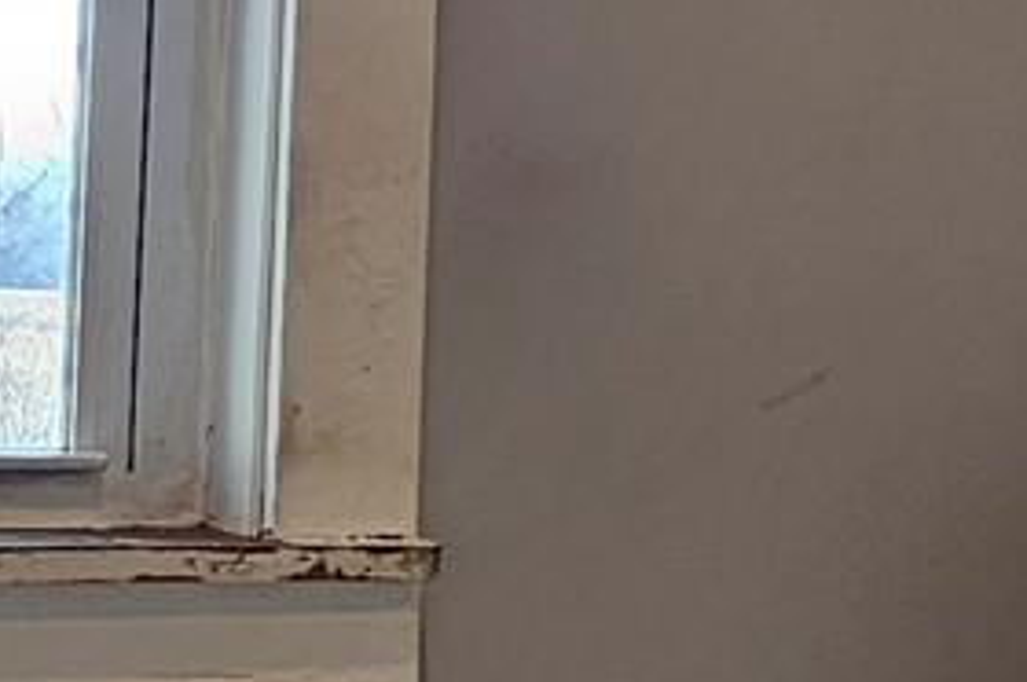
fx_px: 2821
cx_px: 635
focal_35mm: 99
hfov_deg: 20.6
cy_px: 103
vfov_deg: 13.7
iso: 50
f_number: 2.2
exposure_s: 1/60
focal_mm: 2.2
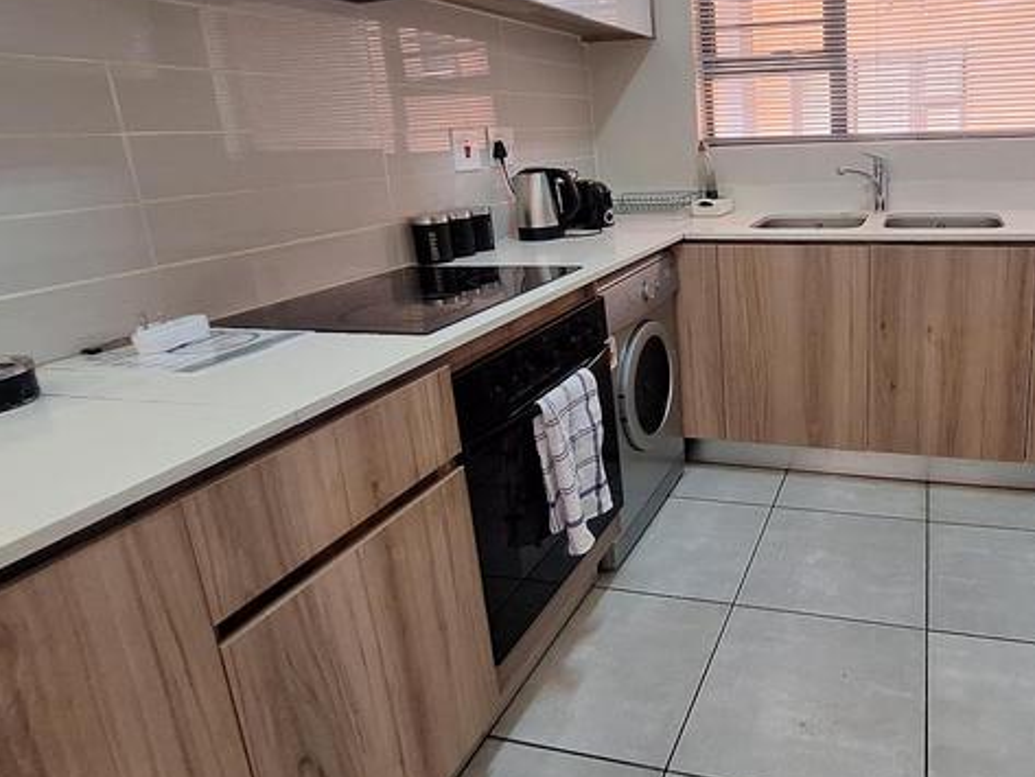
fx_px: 658
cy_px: 306
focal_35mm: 22
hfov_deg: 72.1
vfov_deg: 60.5
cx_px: 753
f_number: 2.2
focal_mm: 1.74
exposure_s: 1/33
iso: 160
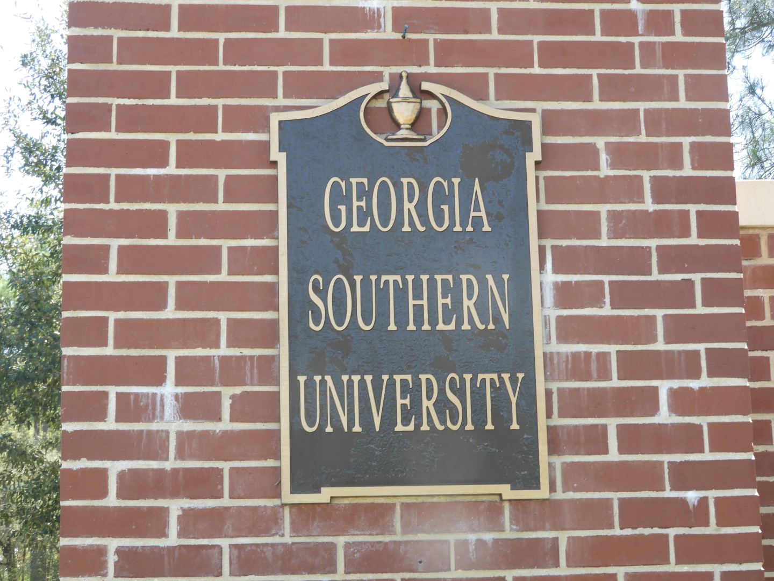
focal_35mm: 70
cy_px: 290
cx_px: 387
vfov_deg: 21.0
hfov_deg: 27.8
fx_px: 1565
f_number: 4.5
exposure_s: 1/100
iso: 100
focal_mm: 12.5
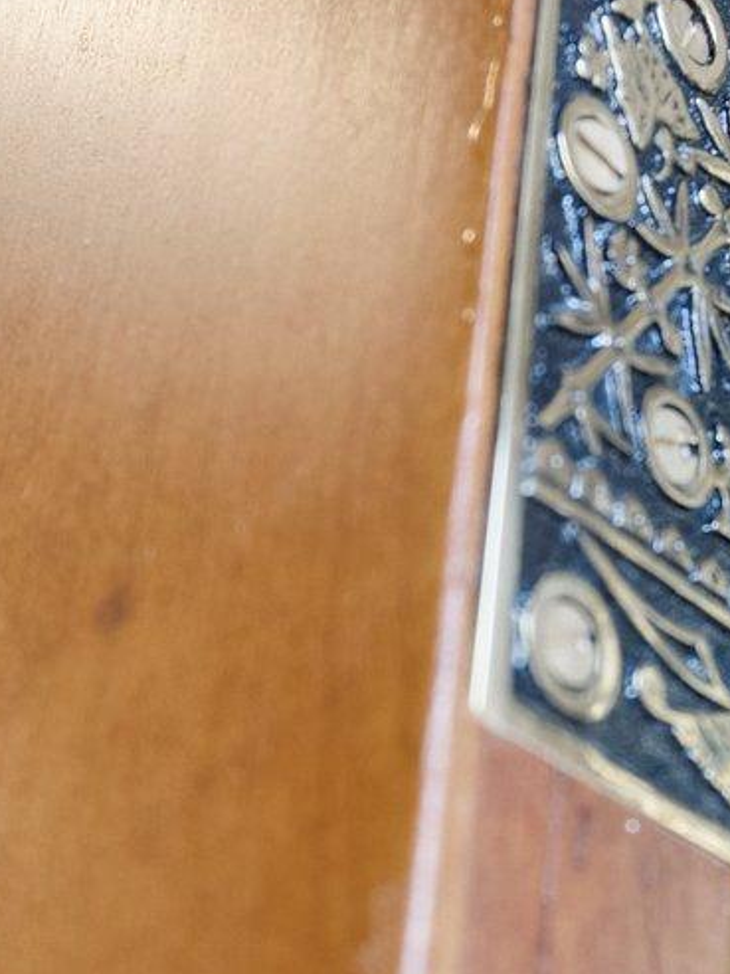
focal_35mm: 90
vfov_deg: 21.6
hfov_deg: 15.9
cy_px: 232
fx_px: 2531
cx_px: 832
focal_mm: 30
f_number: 4
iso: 2000
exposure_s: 1/160
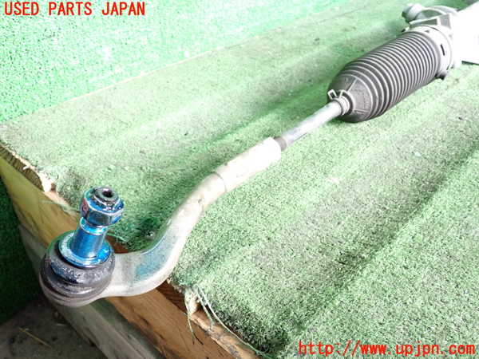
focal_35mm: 32
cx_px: 240
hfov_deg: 56.8
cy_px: 180
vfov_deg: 44.2
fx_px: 443
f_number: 2.4
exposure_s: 1/125
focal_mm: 5.79
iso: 1000
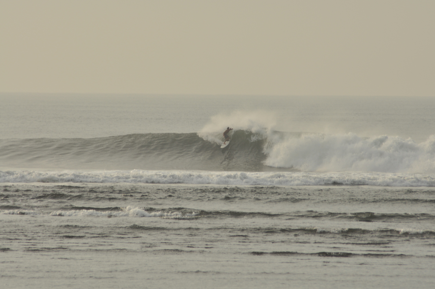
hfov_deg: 4.6
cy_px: 144
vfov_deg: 3.0
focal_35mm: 450
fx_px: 5431
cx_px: 218
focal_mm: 300
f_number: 8
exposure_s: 1/500
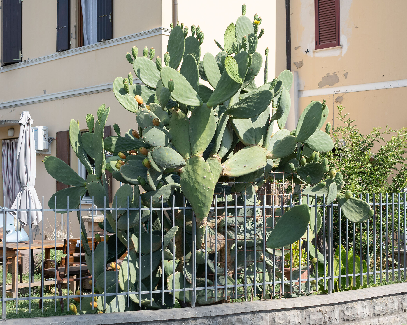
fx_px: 638
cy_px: 161
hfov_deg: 35.4
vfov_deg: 28.6
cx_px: 206
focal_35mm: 53
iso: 200
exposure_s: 1/1000
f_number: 3.2
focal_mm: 25
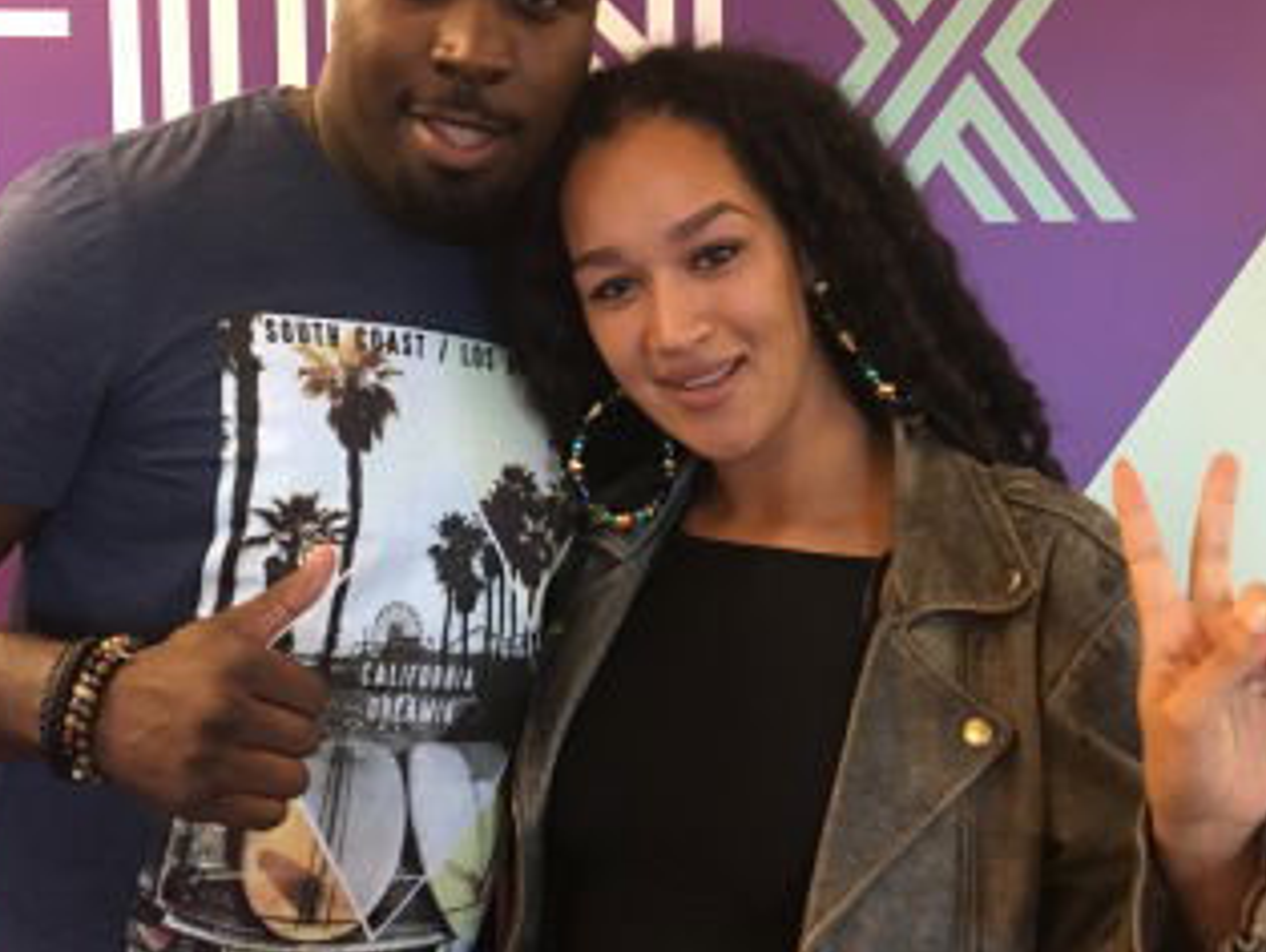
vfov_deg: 31.5
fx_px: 1684
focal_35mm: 46
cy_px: 422
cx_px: 496
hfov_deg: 41.0
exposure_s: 1/17
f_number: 2.2
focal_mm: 4.15
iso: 200
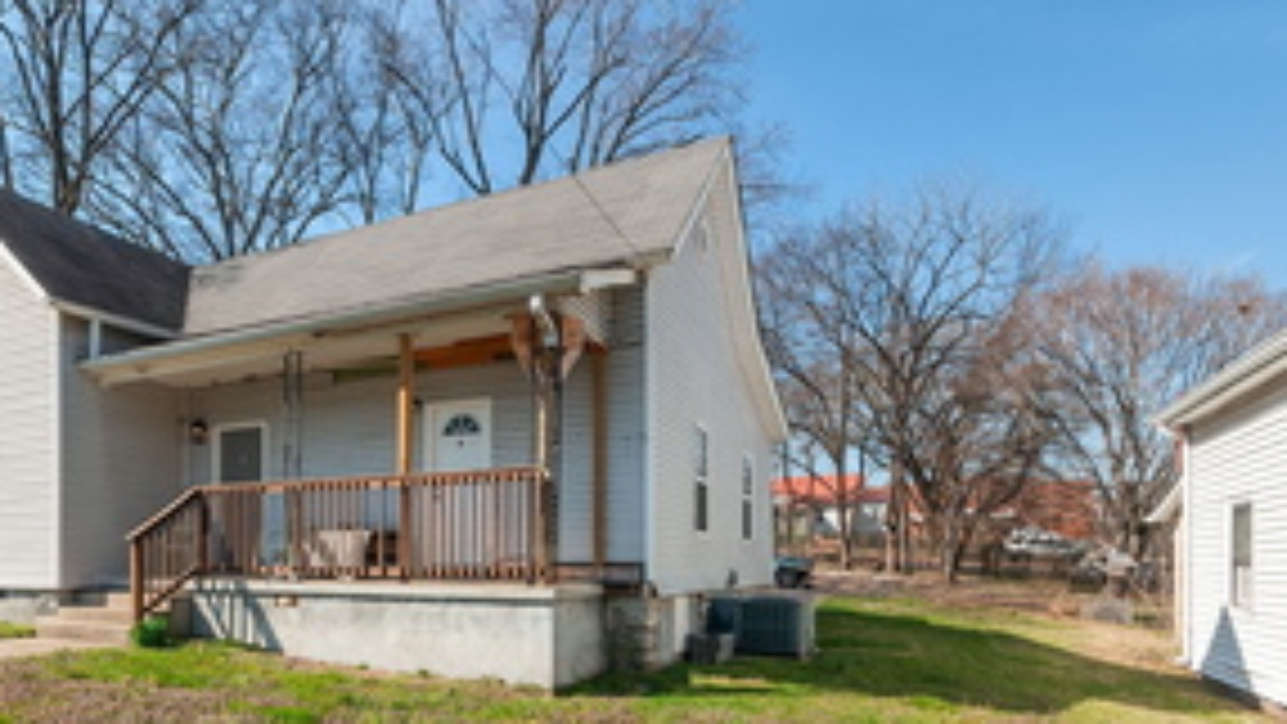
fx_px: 751
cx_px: 436
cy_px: 542
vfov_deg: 49.5
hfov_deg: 78.7
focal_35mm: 22
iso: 200
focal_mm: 10
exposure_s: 1/320
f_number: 10
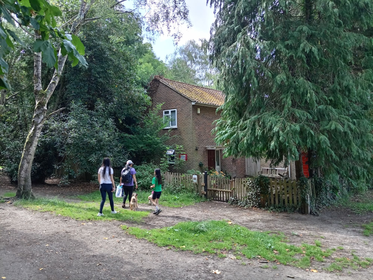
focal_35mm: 26
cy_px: 140
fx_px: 280
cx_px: 186
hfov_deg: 67.3
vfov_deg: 53.1
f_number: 1.8
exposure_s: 1/100
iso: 174
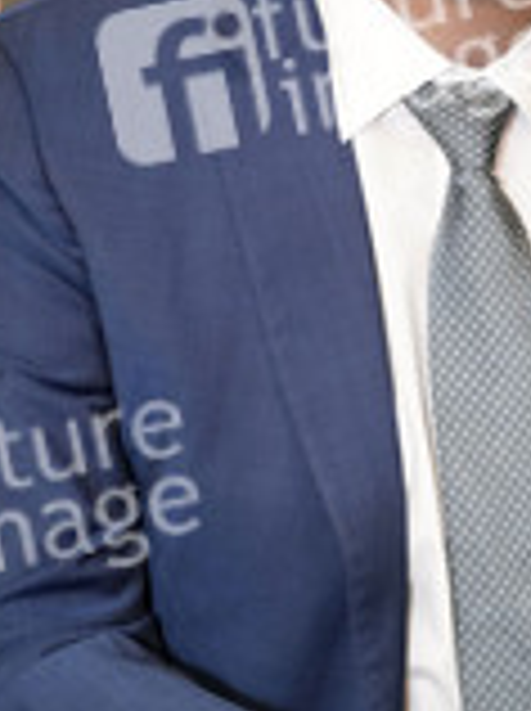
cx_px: 459
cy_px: 284
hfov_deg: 16.2
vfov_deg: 21.8
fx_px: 1846
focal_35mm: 90
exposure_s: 1/125
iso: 2000
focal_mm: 37
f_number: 5.6
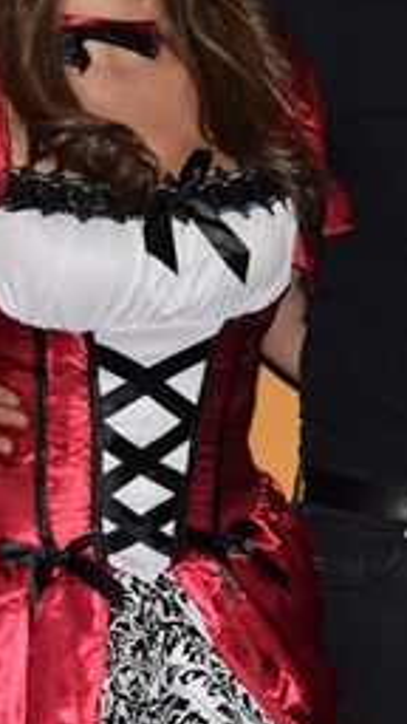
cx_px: 562
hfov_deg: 7.6
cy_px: 366
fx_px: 3014
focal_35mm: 157
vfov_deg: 13.7
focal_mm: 25
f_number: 5.6
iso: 200
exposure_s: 1/80
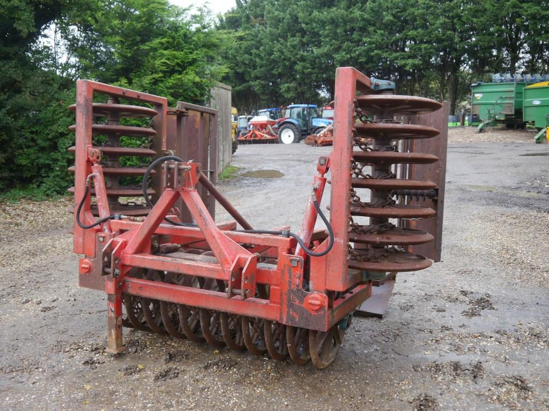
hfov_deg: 54.0
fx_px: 539
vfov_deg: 41.8
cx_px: 274
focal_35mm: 34
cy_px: 206
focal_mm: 17
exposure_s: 1/60
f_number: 3.9
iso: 200
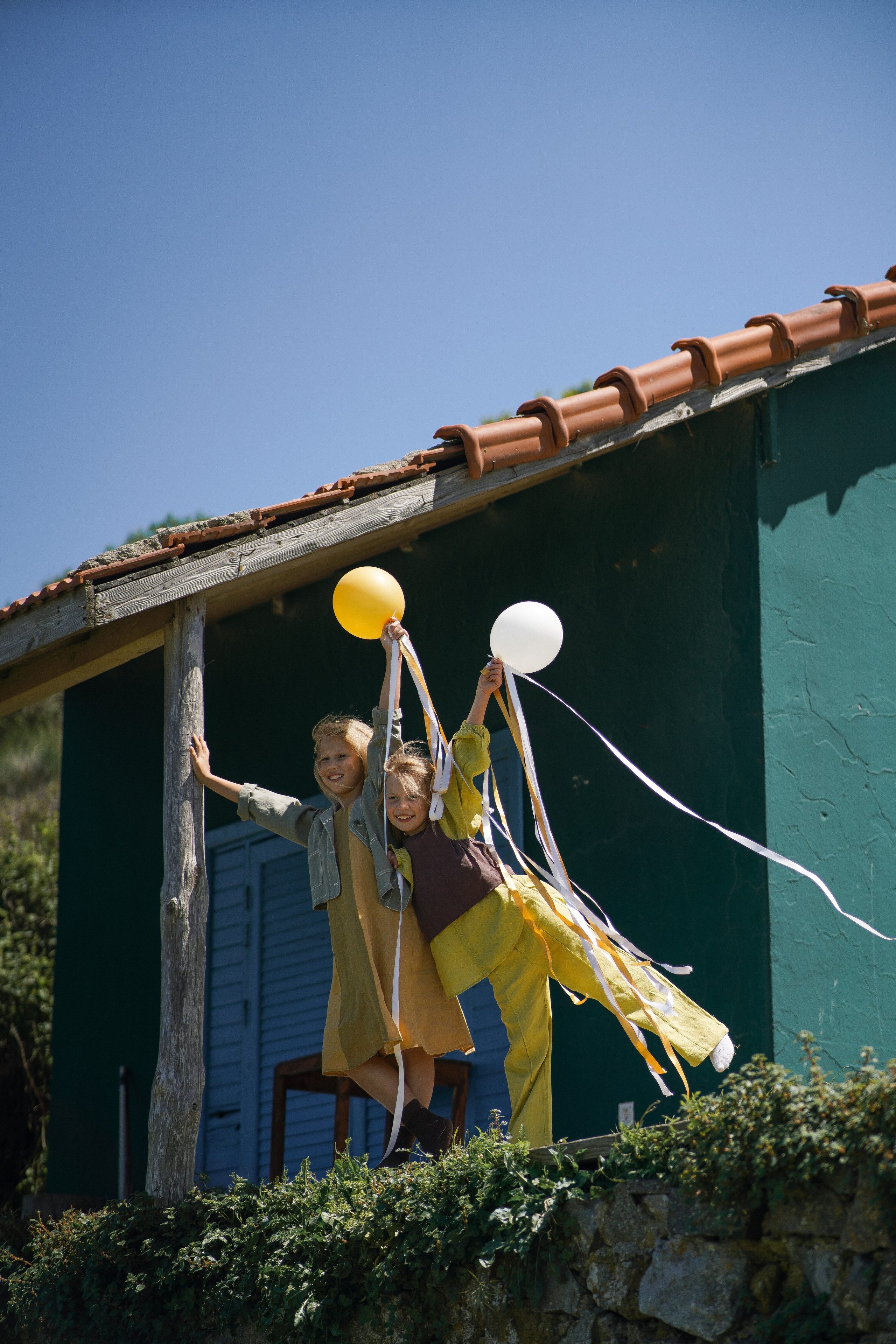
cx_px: 448
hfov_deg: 16.1
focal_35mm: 85
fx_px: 3173
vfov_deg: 23.9
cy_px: 672
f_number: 1.8
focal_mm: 85
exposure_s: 1/5000
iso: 100
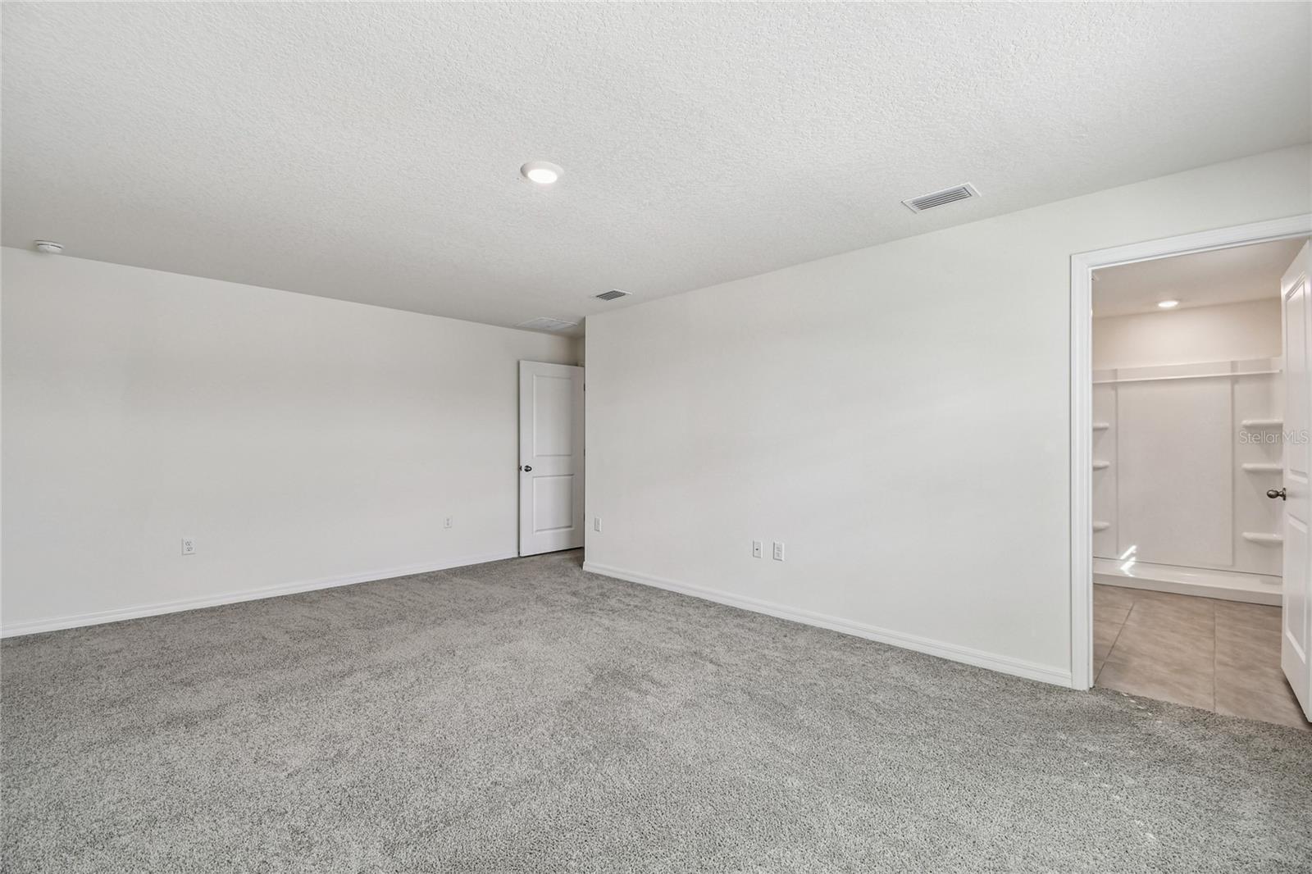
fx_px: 547
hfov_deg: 100.4
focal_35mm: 15
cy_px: 437
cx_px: 656
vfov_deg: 77.3
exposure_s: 1/20
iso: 100
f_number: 7.1
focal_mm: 10
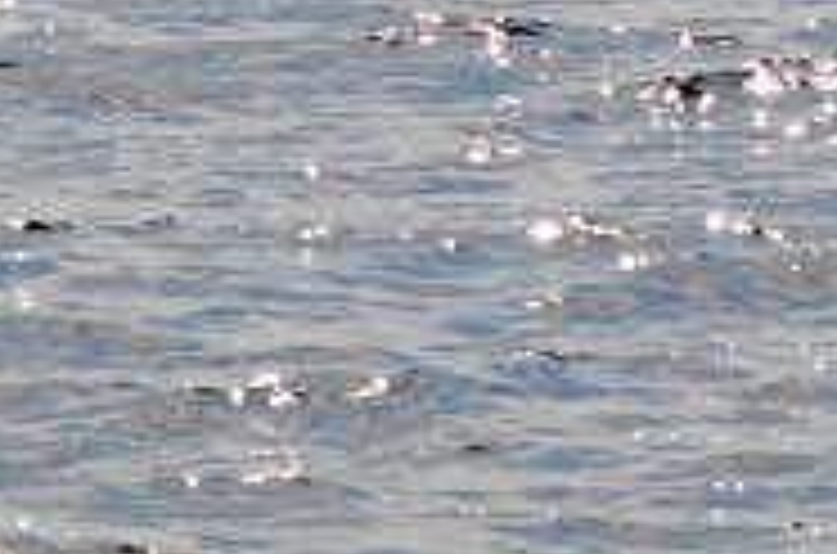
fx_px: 13103
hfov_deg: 3.7
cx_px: 1010
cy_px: -908
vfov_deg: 2.4
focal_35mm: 565
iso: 400
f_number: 5.6
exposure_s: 1/4000
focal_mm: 70
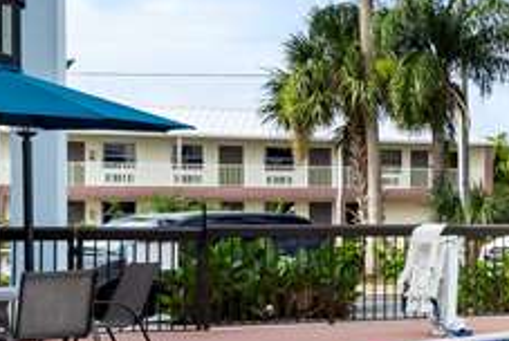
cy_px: 206
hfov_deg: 18.3
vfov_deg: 18.4
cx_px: 1012
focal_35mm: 74
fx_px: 1051
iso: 320
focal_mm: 11
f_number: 6.3
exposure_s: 1/1600
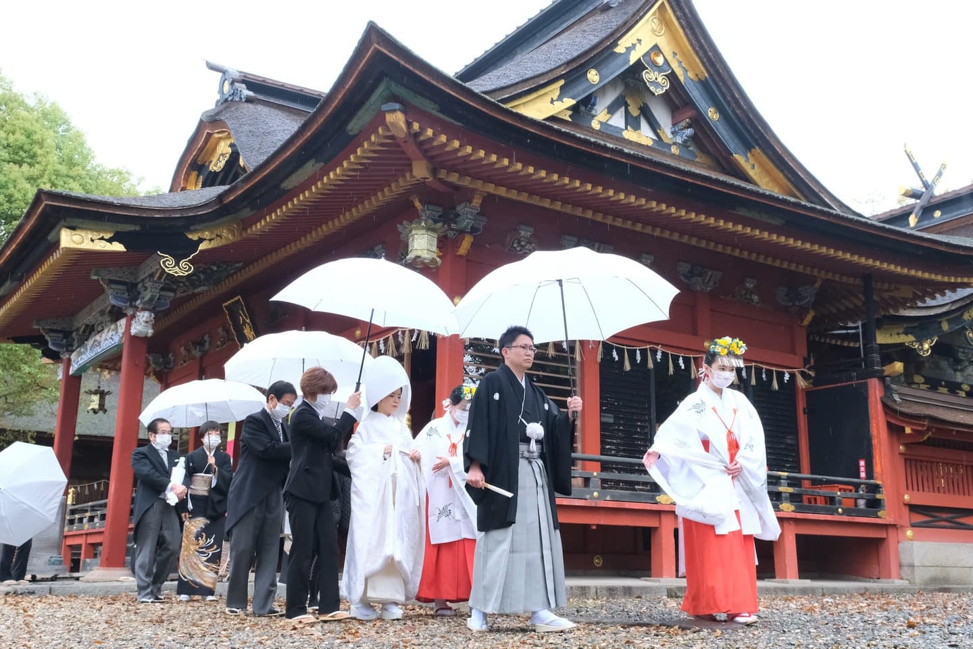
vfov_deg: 40.0
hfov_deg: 57.2
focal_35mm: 33
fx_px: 892
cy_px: 324
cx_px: 486
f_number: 8
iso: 1600
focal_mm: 22.3
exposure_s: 1/200
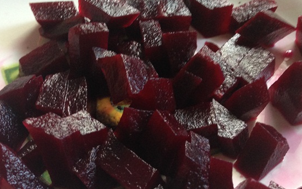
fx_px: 420
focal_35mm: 51
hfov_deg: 39.5
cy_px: 127
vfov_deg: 25.2
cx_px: 127
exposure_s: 1/20
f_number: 2.4
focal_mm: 4.12
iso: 160
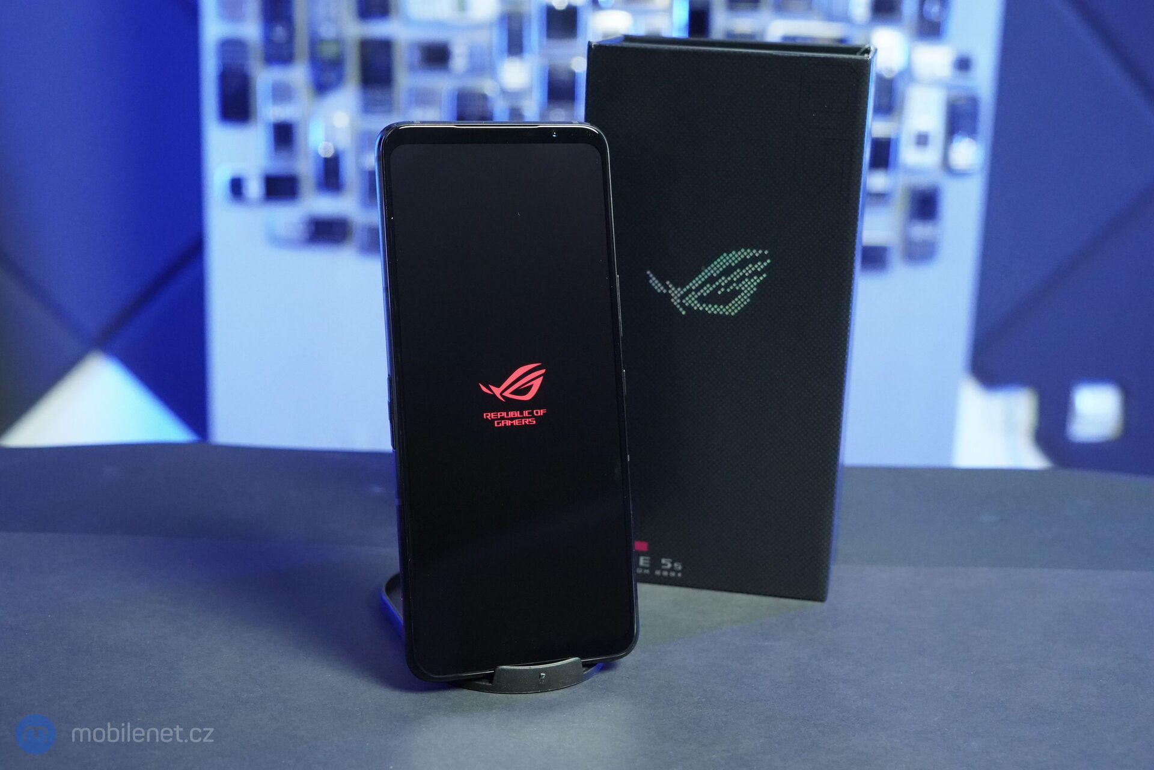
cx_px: 577
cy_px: 385
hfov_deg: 38.9
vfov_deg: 26.5
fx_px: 1635
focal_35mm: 51
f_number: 7.1
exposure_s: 1/160
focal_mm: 51
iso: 12800
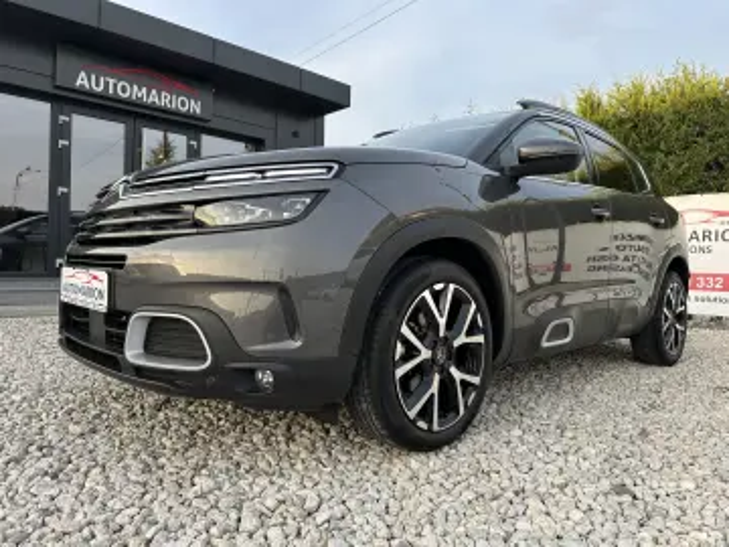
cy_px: 274
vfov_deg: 56.8
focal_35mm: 24
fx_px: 505
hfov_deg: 71.6
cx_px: 364
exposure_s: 1/300
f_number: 1.78
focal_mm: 6.86
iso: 80
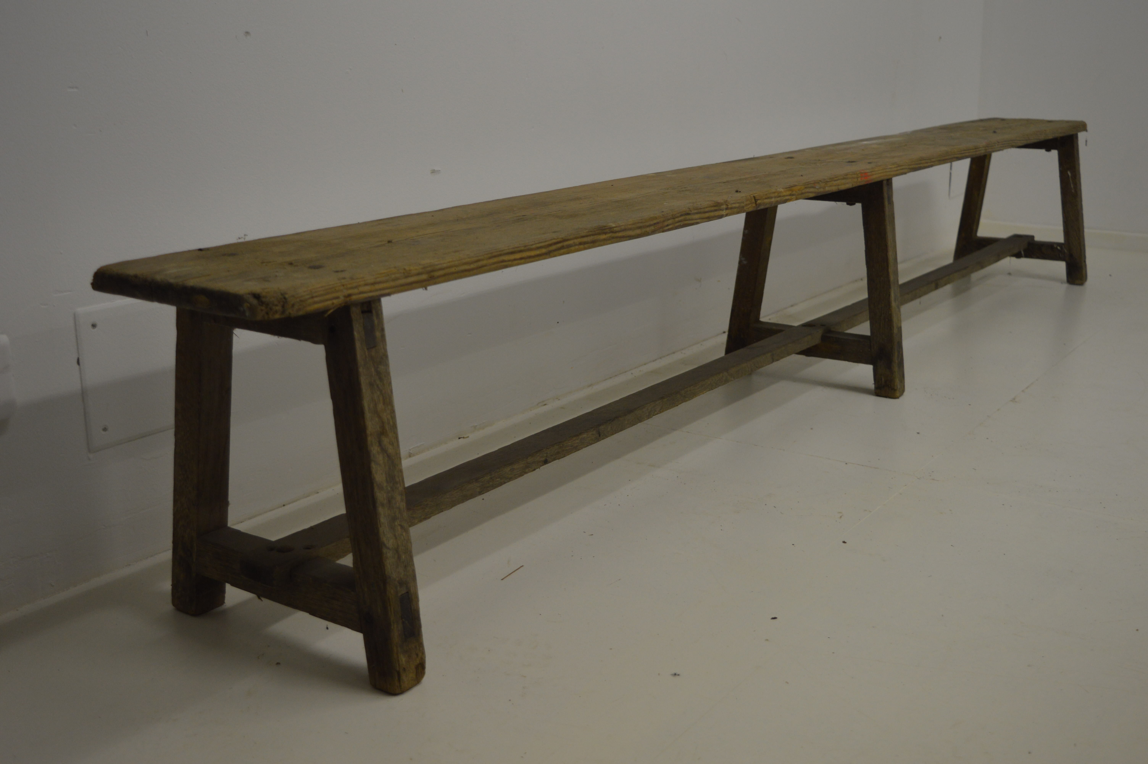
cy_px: 382
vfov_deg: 33.0
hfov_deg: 48.0
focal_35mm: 40
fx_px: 1290
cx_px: 574
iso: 400
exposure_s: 1/60
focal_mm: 27
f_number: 4
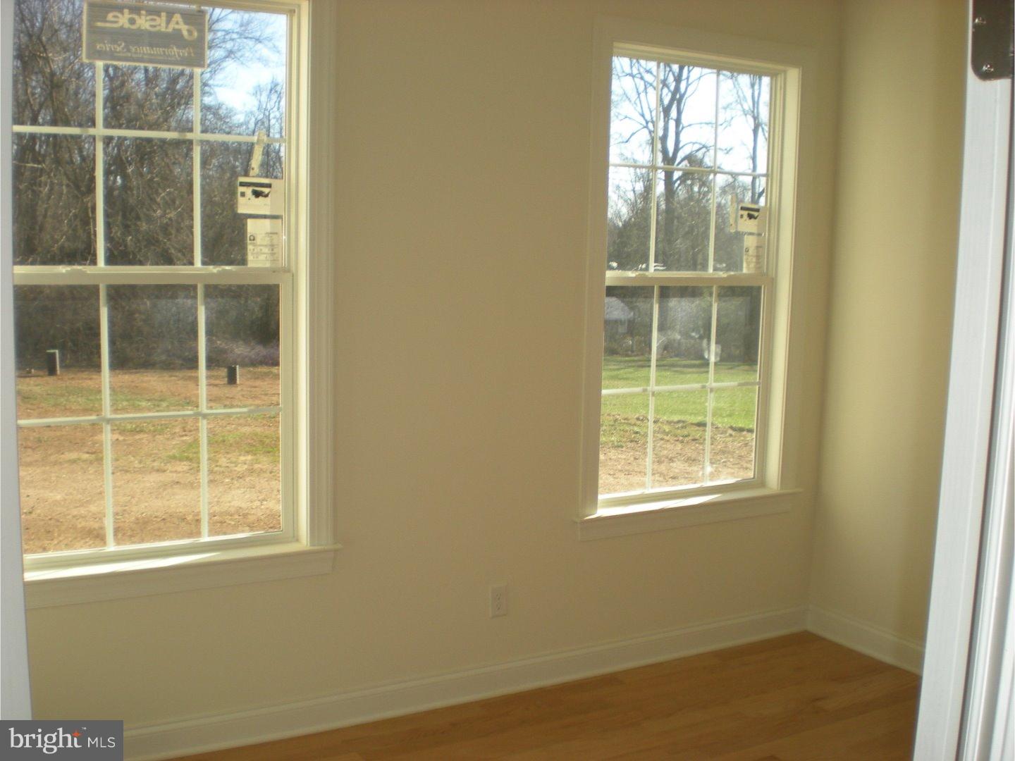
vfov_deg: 37.7
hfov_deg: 49.0
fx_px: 1114
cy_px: 380
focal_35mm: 38
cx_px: 508
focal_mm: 6.3
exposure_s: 1/263
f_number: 3.1
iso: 64
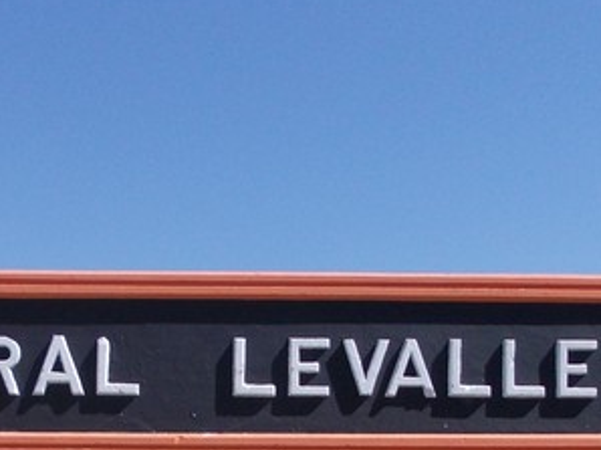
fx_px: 1249
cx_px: 190
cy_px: 555
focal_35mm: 72
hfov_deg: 26.9
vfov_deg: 19.1
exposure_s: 1/400
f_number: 5.4
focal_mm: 4
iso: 80
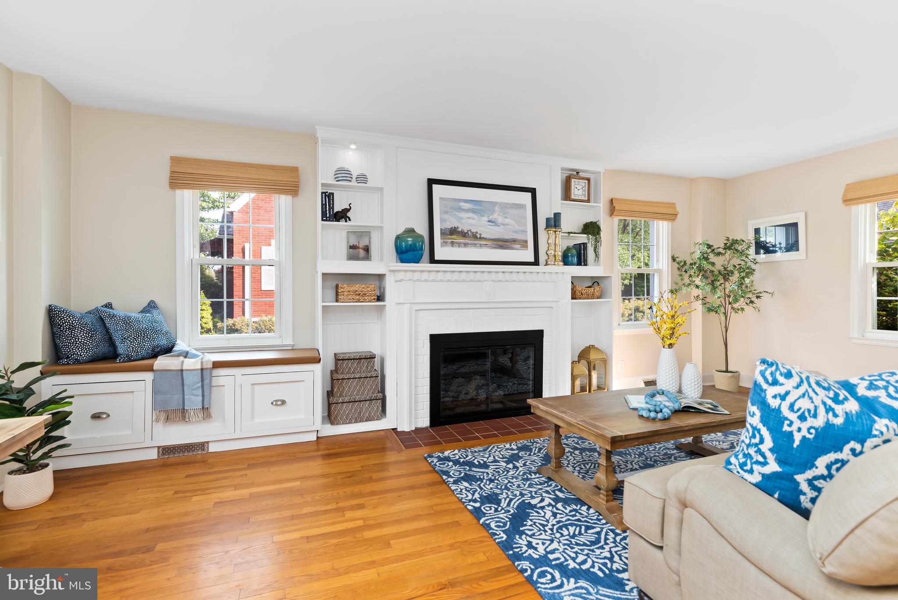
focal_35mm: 17
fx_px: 424
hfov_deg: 93.3
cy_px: 300
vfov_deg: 70.5
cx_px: 449
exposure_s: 1/6
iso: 400
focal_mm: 17
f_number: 6.3
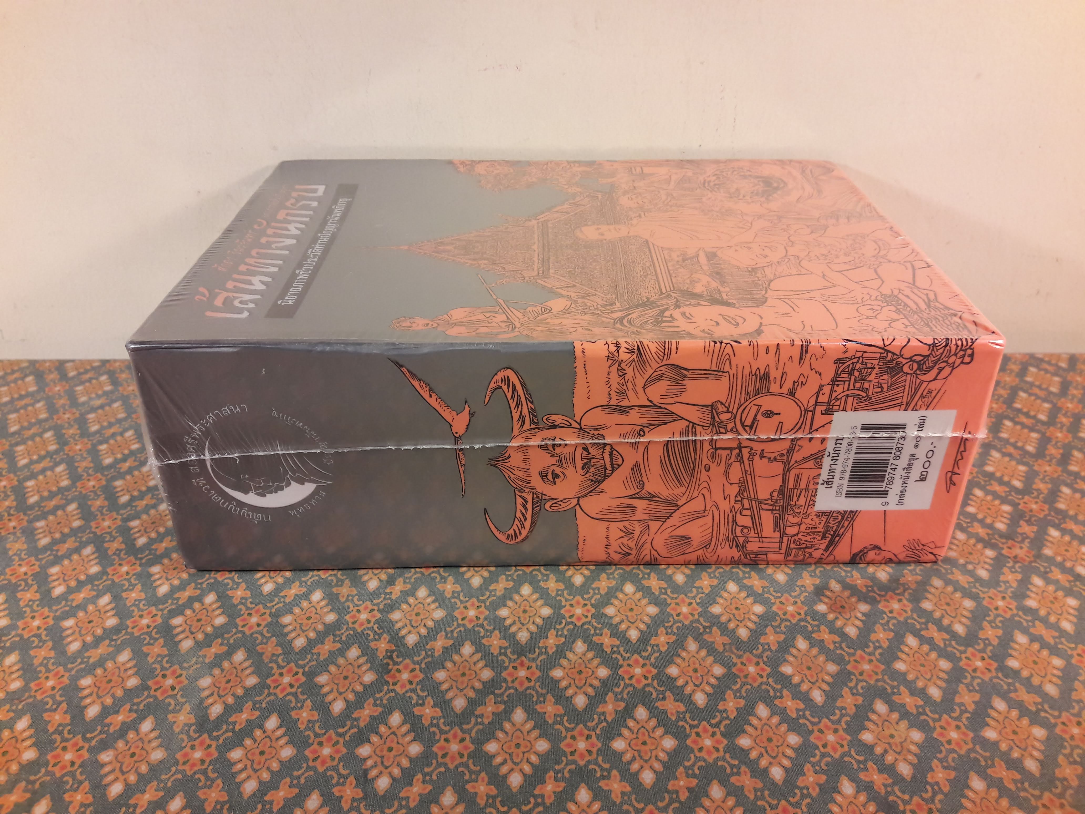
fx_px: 878
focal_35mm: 28
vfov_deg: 49.7
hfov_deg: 63.4
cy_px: 407
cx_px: 542
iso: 50
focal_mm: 3.7
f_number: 1.9
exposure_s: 1/33
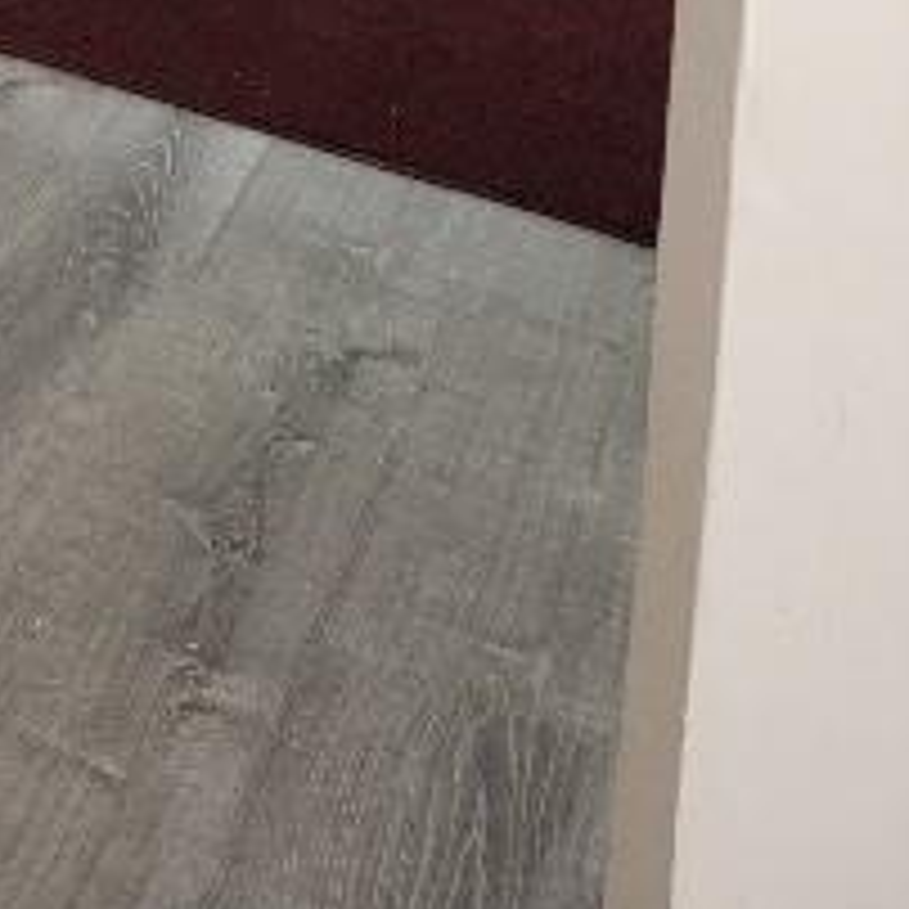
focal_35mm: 80
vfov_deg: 17.2
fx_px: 2377
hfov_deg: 19.5
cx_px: -356
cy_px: -778
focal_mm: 6.7
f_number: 1.8
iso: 100
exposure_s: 1/40
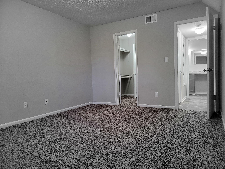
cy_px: 84
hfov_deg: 69.4
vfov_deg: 54.9
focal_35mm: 25
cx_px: 112
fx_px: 162
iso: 320
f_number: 1.8
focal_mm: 7
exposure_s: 1/39
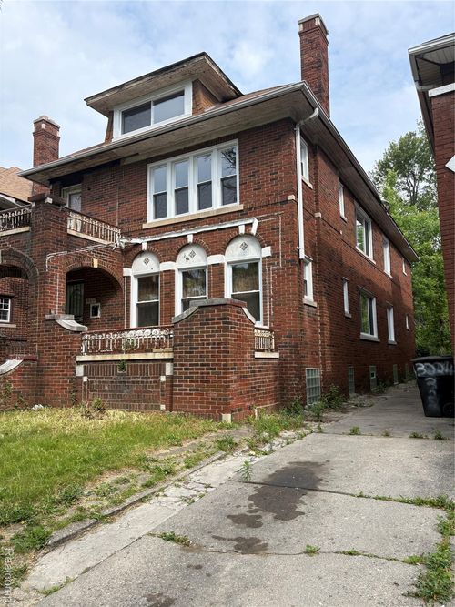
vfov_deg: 67.3
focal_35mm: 26
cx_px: 228
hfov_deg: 53.0
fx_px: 456
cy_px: 304
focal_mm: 5.96
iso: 64
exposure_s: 1/1550
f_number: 1.6
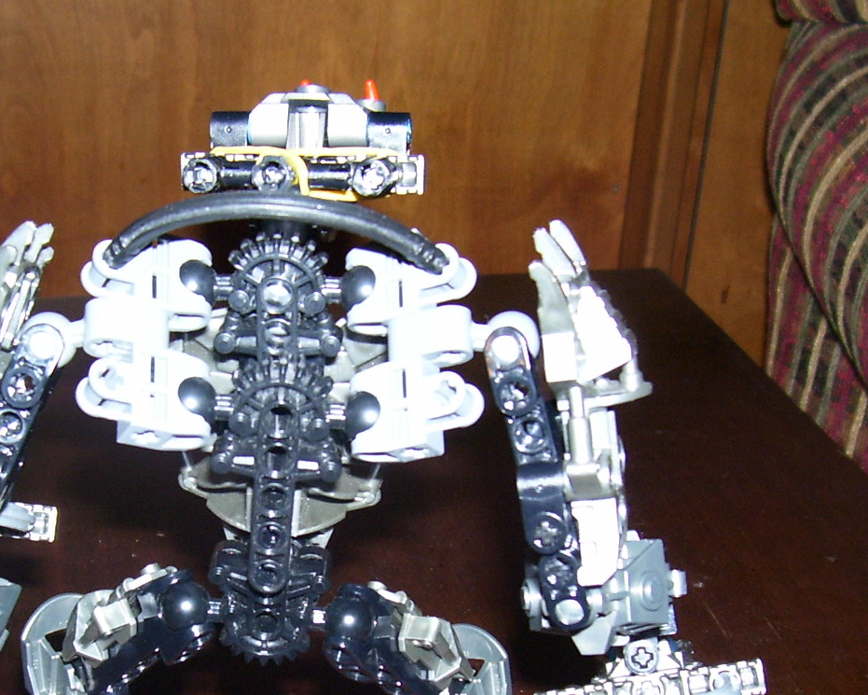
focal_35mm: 59
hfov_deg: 31.6
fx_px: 1516
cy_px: 553
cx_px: 274
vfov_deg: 25.4
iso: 125
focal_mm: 5.6
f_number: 2.7
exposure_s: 1/45
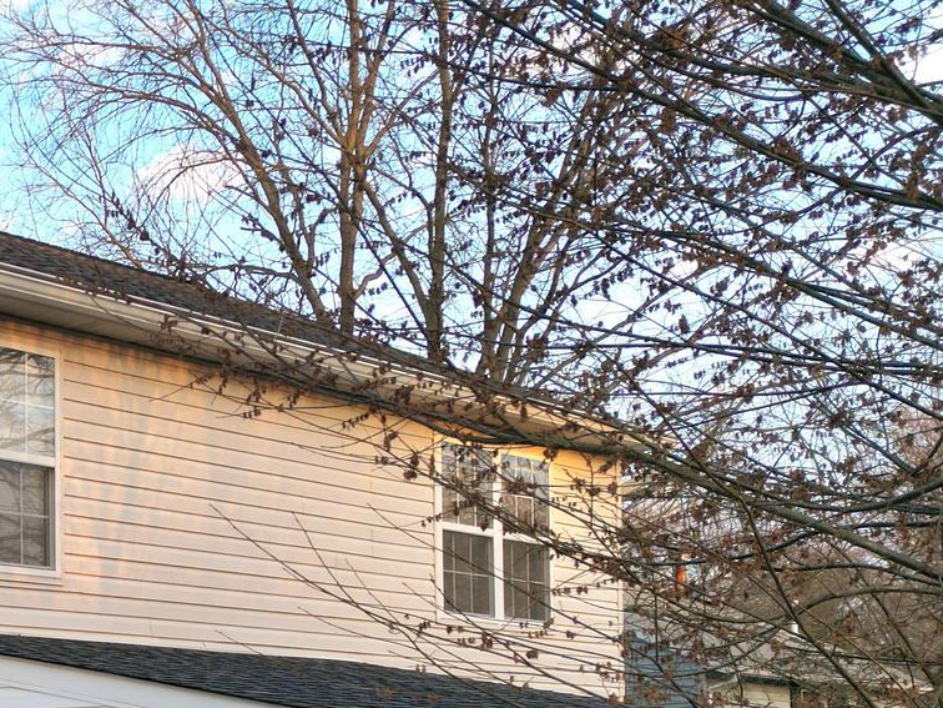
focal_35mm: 65
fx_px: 1771
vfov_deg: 21.7
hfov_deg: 25.5
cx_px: -292
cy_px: 734
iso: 120
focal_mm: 6.72
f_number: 1.7
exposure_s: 1/400
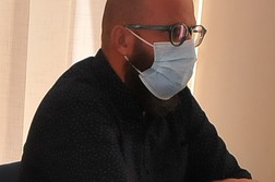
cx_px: -71
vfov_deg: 7.9
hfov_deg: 11.7
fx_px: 1304
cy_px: 243
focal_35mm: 171
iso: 1000
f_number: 13
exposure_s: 1/200
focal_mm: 28
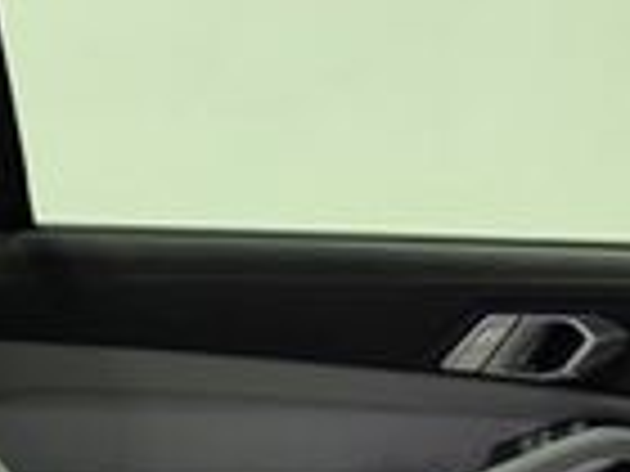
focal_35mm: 110
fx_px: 2002
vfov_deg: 12.6
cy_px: 778
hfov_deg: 17.2
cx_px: -81
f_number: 1.78
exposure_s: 1/120
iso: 160
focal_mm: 6.76
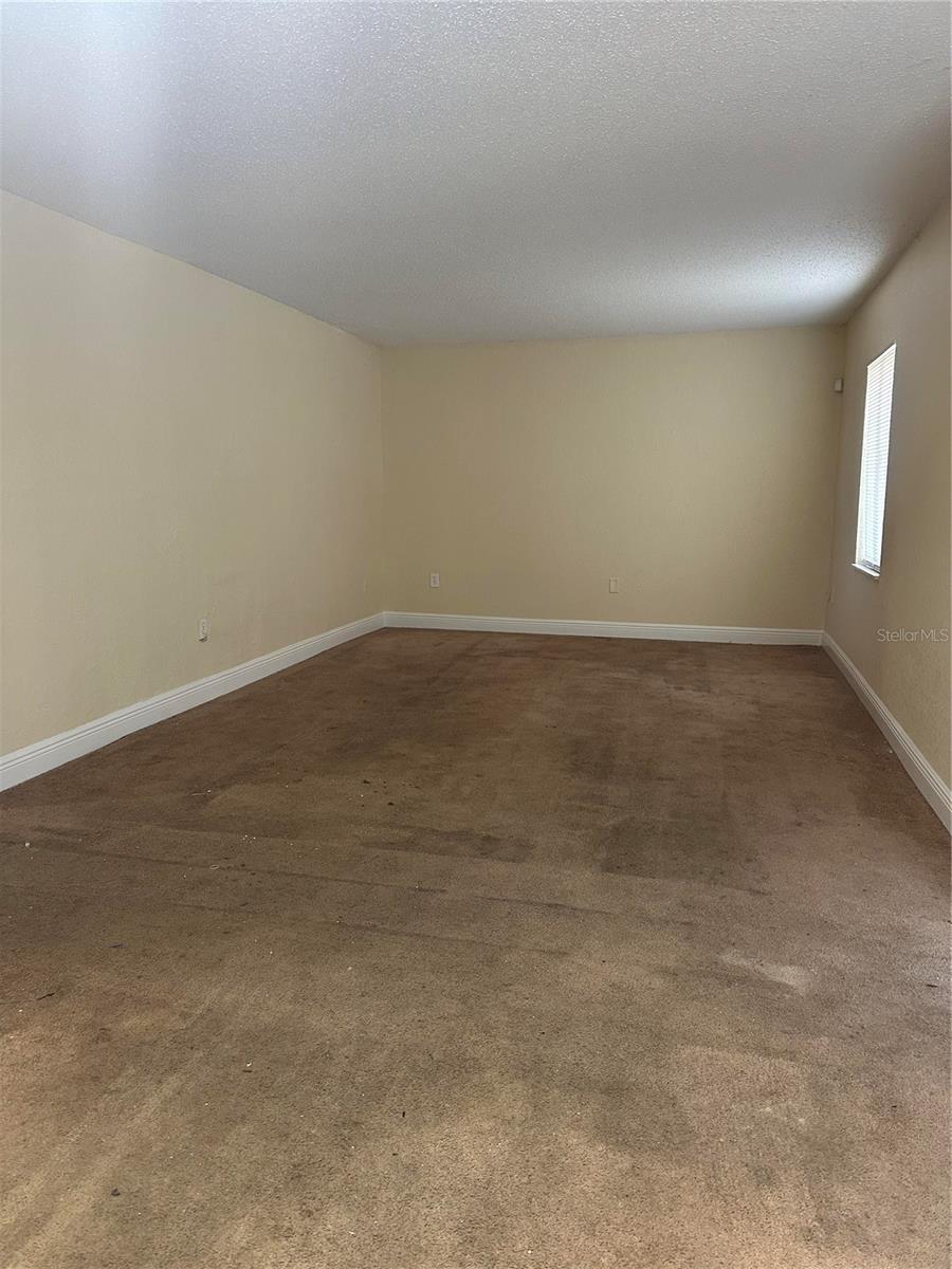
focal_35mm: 24
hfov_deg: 56.8
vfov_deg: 71.6
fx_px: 880
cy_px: 634
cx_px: 476
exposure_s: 1/60
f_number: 1.78
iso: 320
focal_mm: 6.86
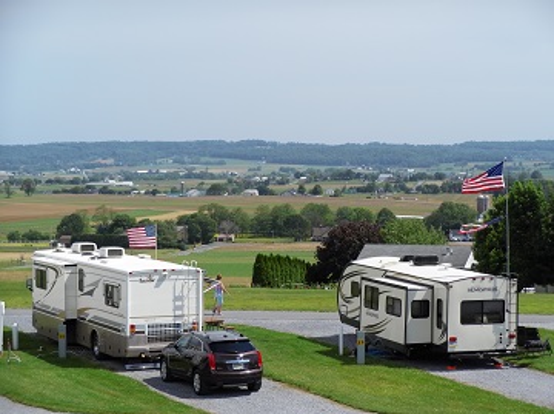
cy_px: 207
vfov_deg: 15.4
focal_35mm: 96
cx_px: 277
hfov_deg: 20.5
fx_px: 1534
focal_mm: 17.2
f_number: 5.2
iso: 100
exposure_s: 1/800
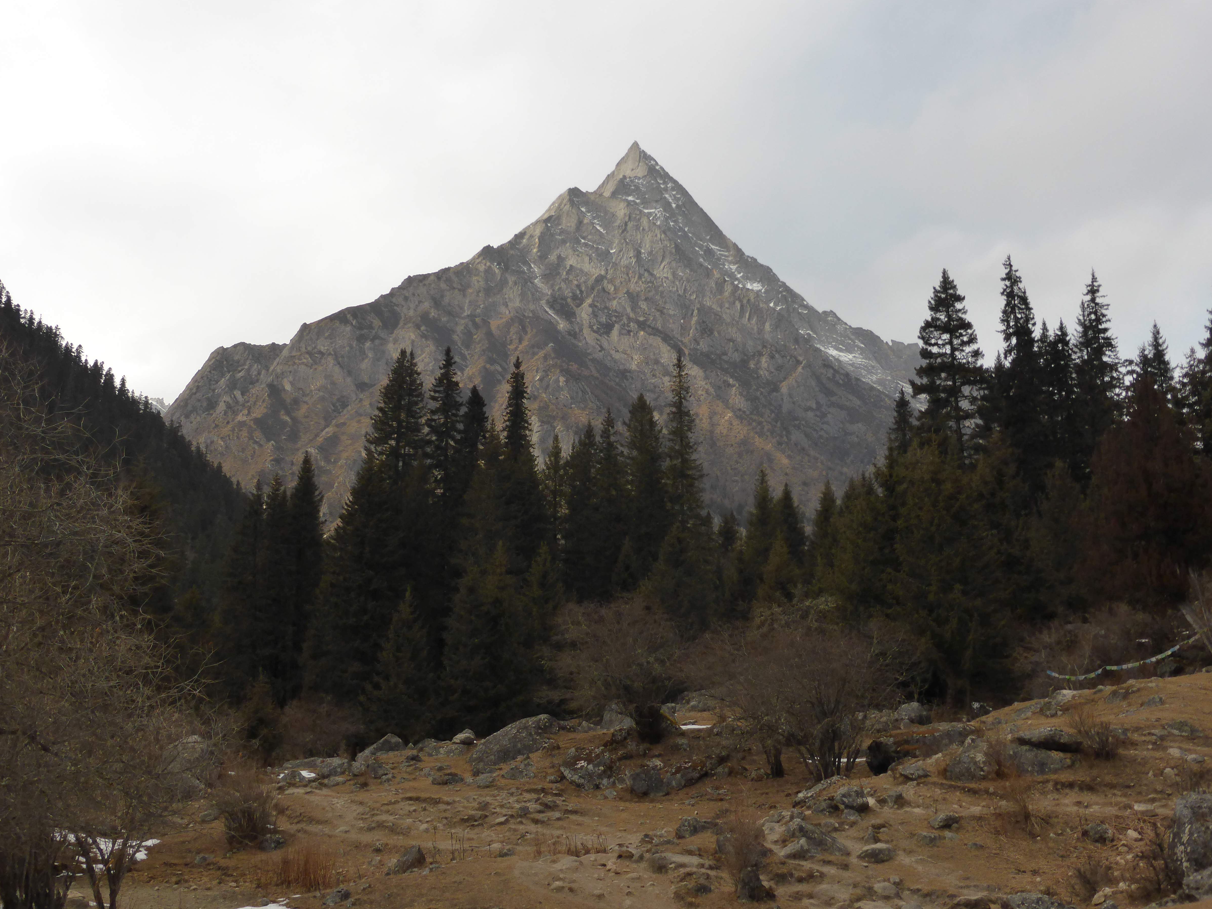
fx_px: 1400
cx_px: 609
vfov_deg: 36.0
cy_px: 449
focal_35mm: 40
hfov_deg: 46.8
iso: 160
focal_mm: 6.9
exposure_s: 1/800
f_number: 3.9
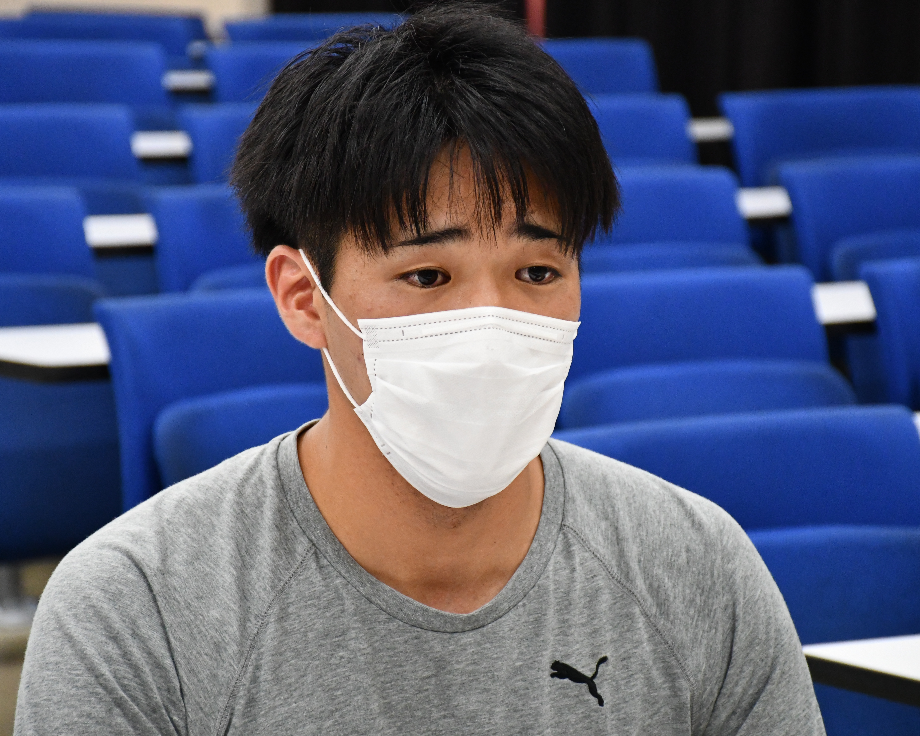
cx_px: 456
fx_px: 4166
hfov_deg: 12.6
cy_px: 368
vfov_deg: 10.1
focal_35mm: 153
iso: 3200
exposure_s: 1/200
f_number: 5.3
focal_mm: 90
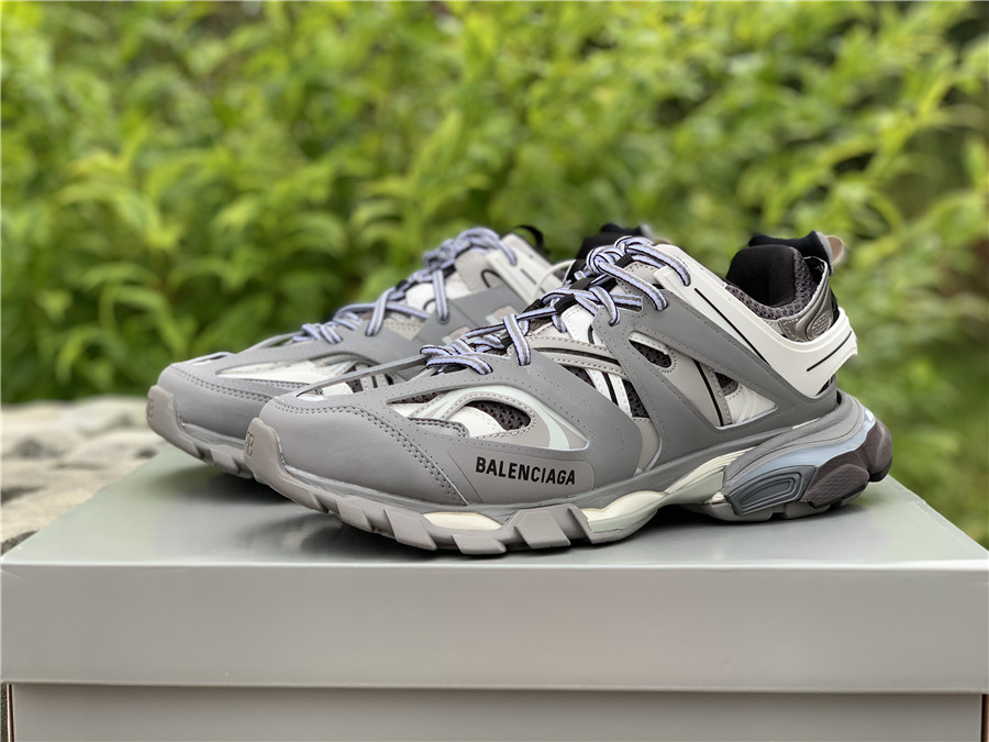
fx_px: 1486
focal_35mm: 52
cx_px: 494
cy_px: 371
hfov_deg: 36.8
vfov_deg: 28.0
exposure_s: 1/122
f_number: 2.4
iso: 25
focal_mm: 6
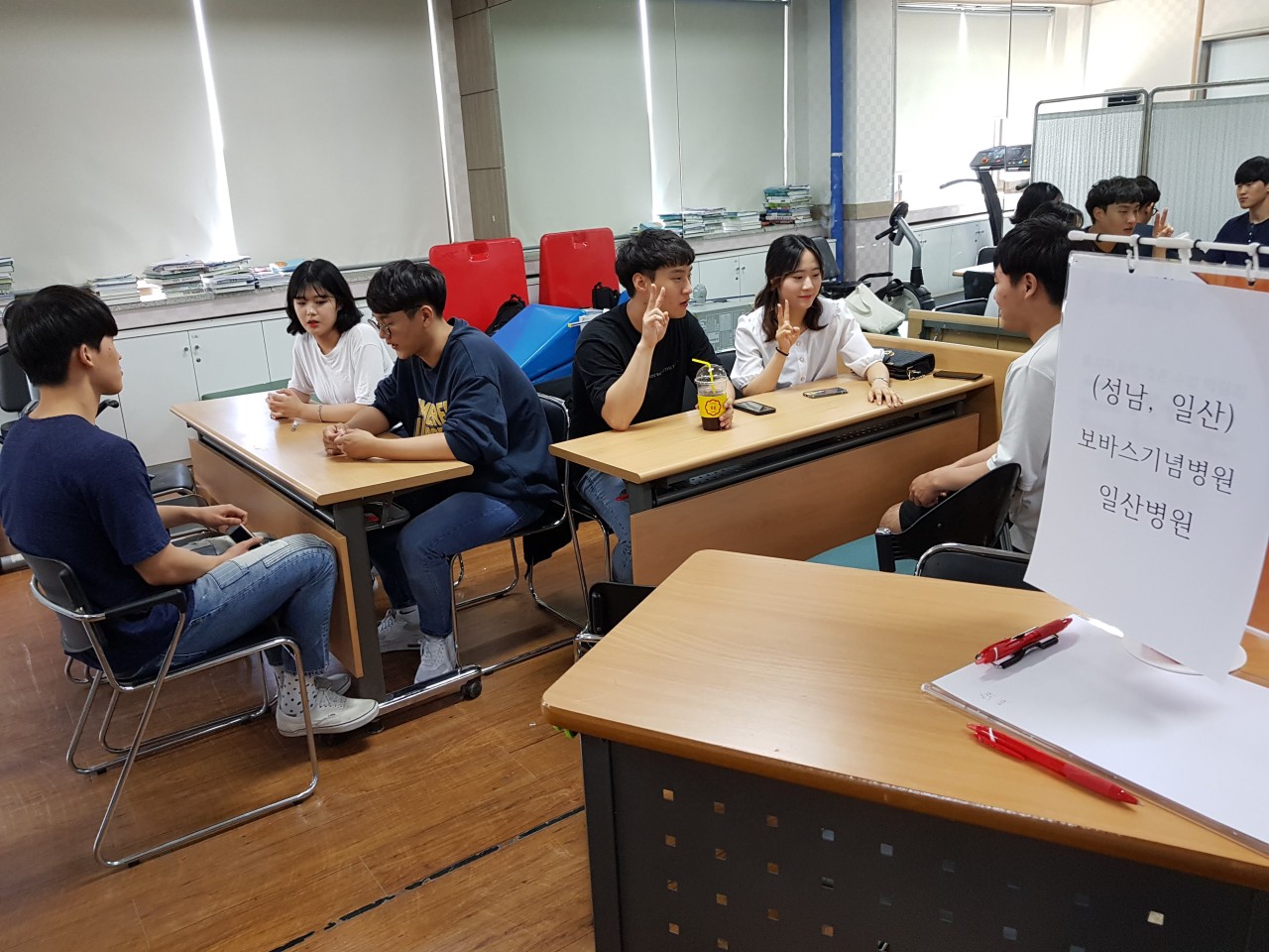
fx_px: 953
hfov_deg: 67.3
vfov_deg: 53.1
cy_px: 476
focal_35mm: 26
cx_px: 634
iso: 160
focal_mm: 4.2
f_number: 1.7
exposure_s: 1/40
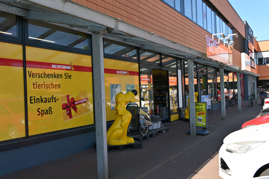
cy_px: 90
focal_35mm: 34
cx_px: 134
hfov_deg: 55.1
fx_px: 258
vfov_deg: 38.4
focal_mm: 23
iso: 100
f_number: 5.6
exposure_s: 1/250
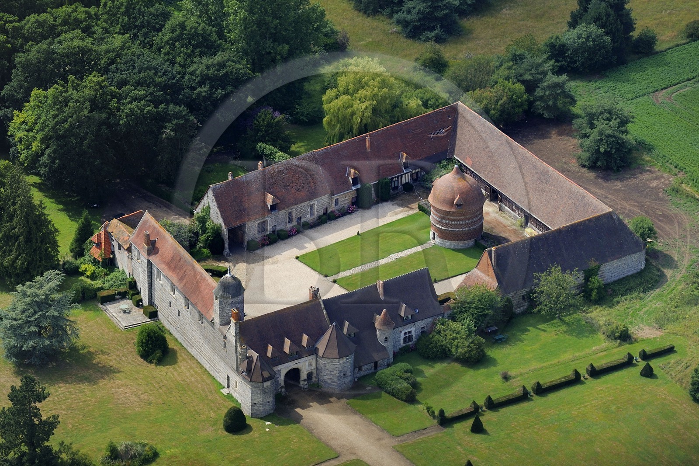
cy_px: 233
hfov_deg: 12.8
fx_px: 3106
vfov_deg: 8.6
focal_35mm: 160
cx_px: 350
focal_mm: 160
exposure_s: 1/1000
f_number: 5.6
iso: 400
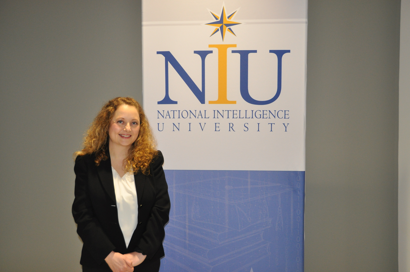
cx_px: 205
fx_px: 409
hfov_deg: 53.2
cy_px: 136
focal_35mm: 36
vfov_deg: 36.8
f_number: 3.8
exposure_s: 1/60
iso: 800
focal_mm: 24
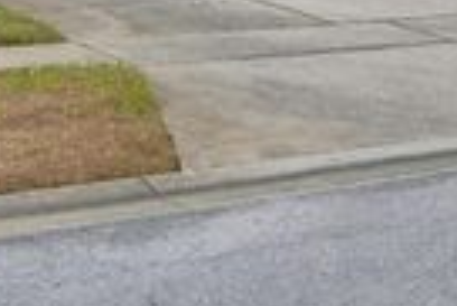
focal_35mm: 110
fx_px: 1398
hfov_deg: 18.4
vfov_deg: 11.6
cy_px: -240
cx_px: 363
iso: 100
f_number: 5.6
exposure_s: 1/640
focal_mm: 20
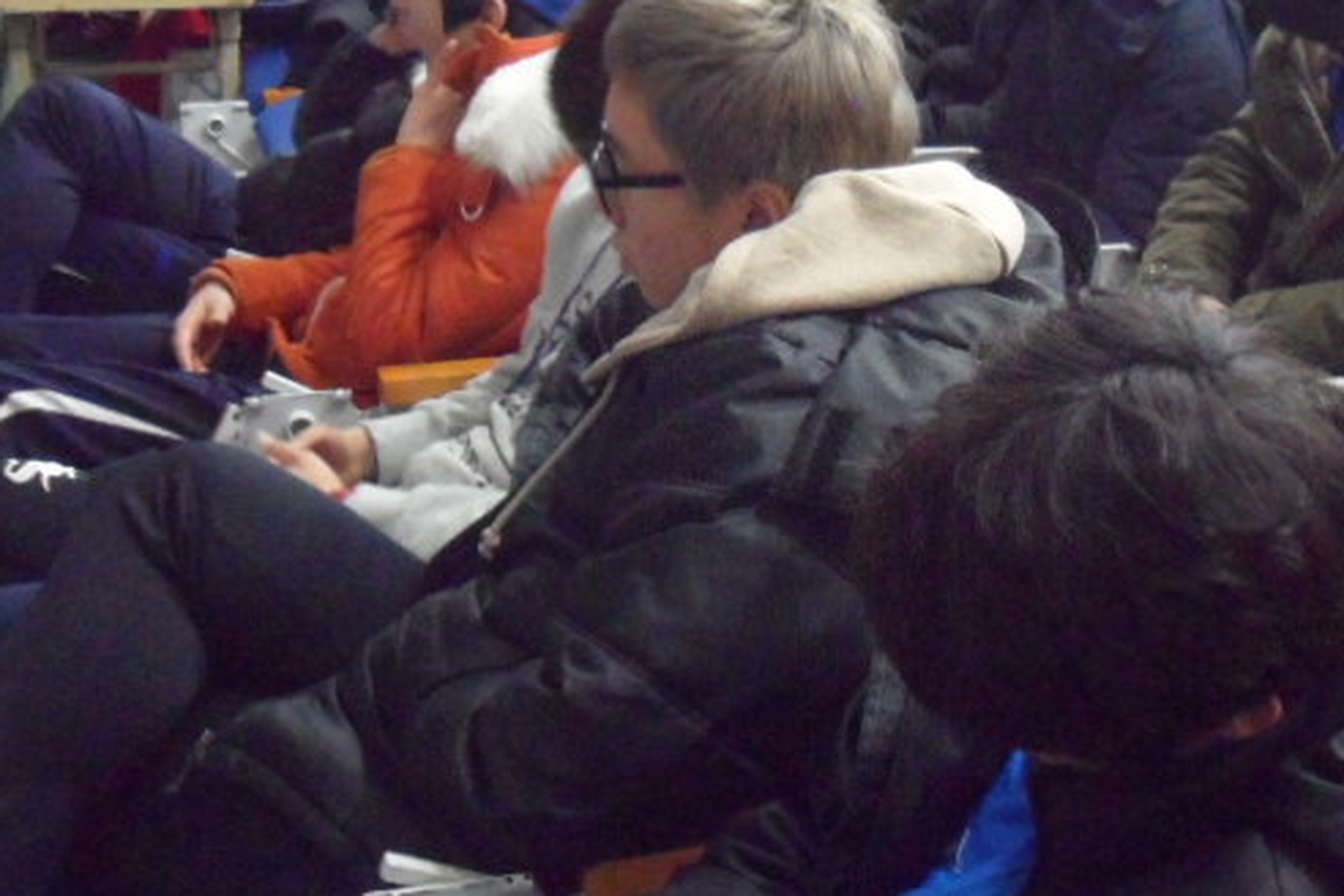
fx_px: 2426
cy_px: 382
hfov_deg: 30.7
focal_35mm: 65
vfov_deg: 20.9
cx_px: 904
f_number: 3.5
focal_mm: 5.7
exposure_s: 1/15
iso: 800
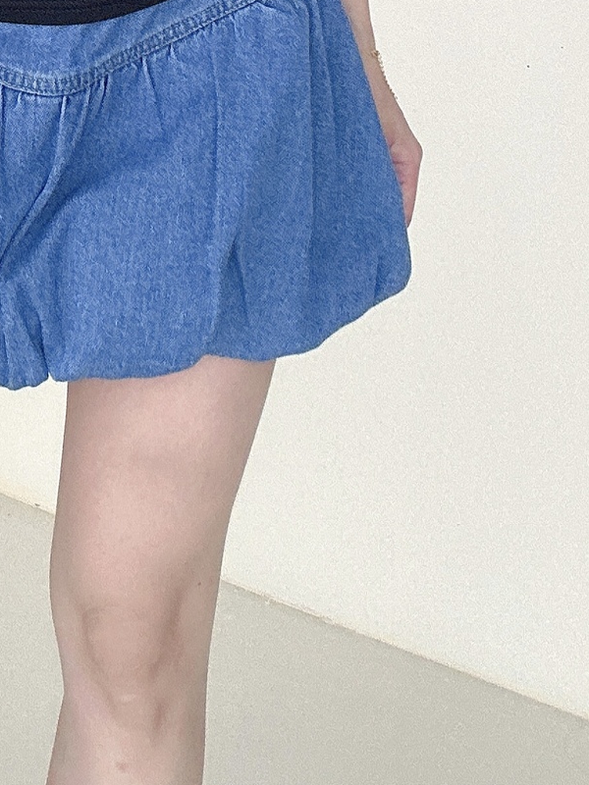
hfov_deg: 20.6
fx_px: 1565
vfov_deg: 24.7
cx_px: -15
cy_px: -221
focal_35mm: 69
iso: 80
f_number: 1.9
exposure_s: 1/67
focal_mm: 2.69
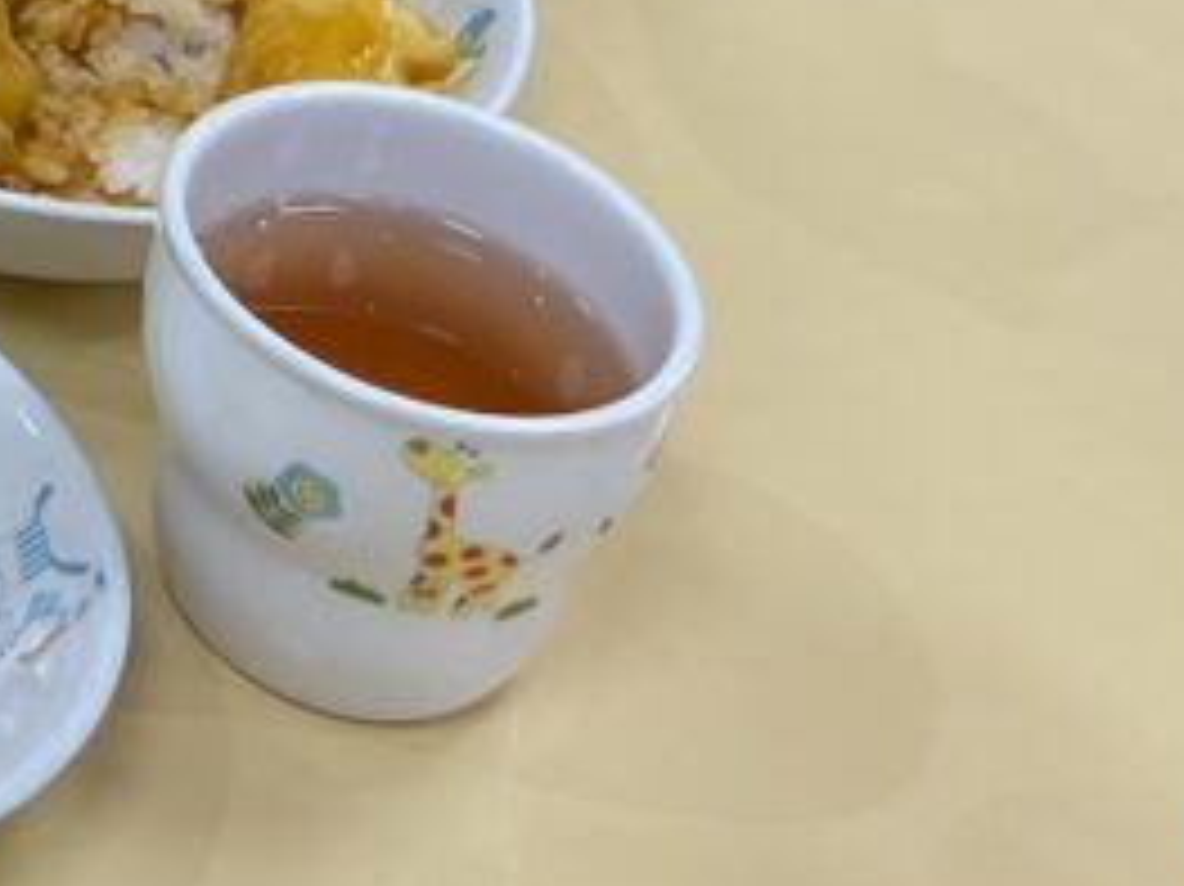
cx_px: -635
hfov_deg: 15.9
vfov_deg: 11.9
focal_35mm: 113
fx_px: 3863
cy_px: -783
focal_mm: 3
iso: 64
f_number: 1.8
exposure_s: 1/120
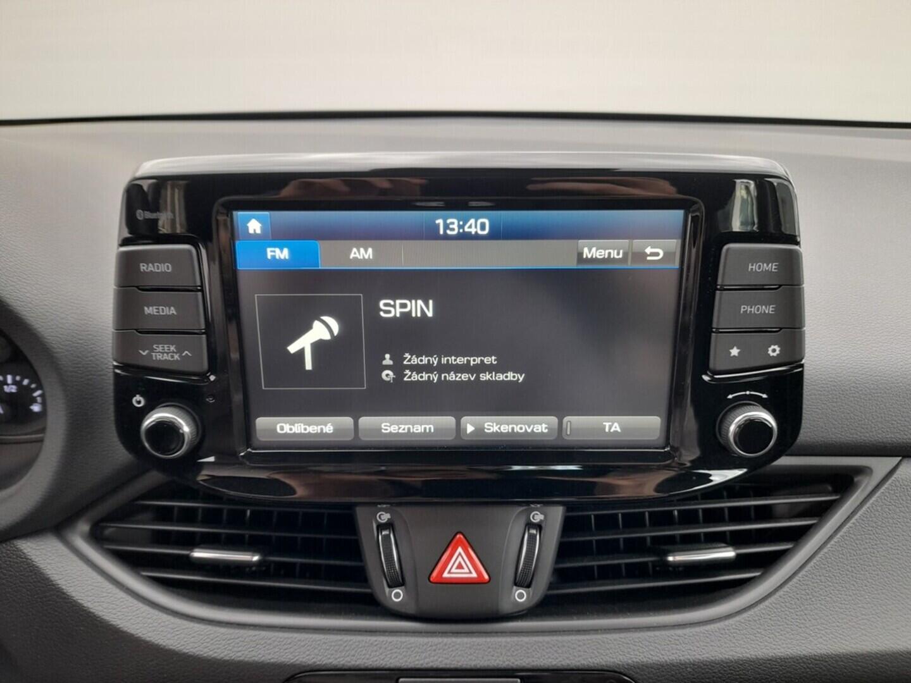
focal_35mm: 25
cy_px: 342
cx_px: 456
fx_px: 658
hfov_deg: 69.4
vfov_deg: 54.9
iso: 100
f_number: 2
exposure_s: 1/50
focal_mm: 4.6
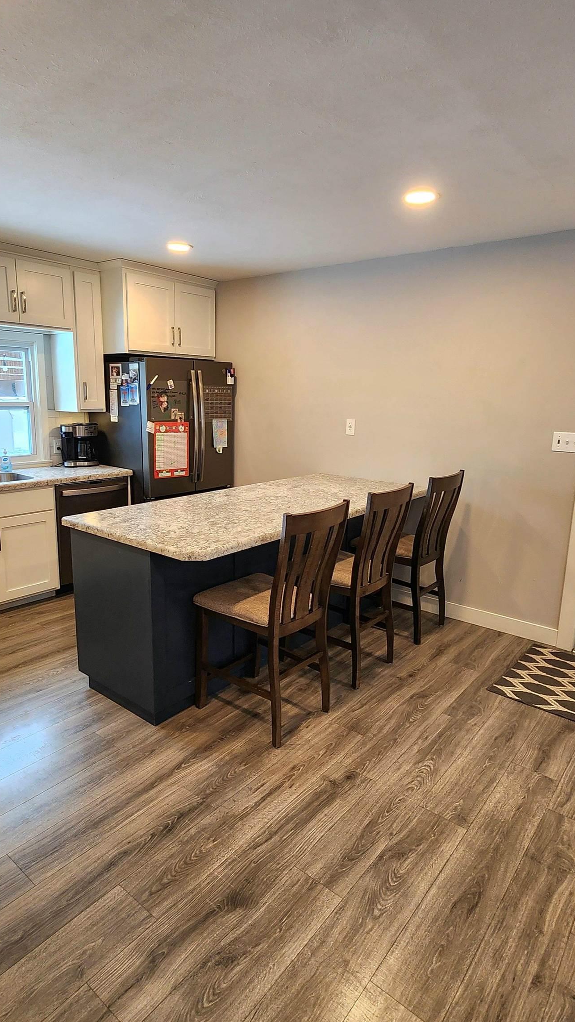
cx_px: 266
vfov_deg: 89.6
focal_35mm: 19
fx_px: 515
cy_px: 511
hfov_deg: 58.3
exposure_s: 1/60.2
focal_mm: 2.2
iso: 200
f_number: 2.2
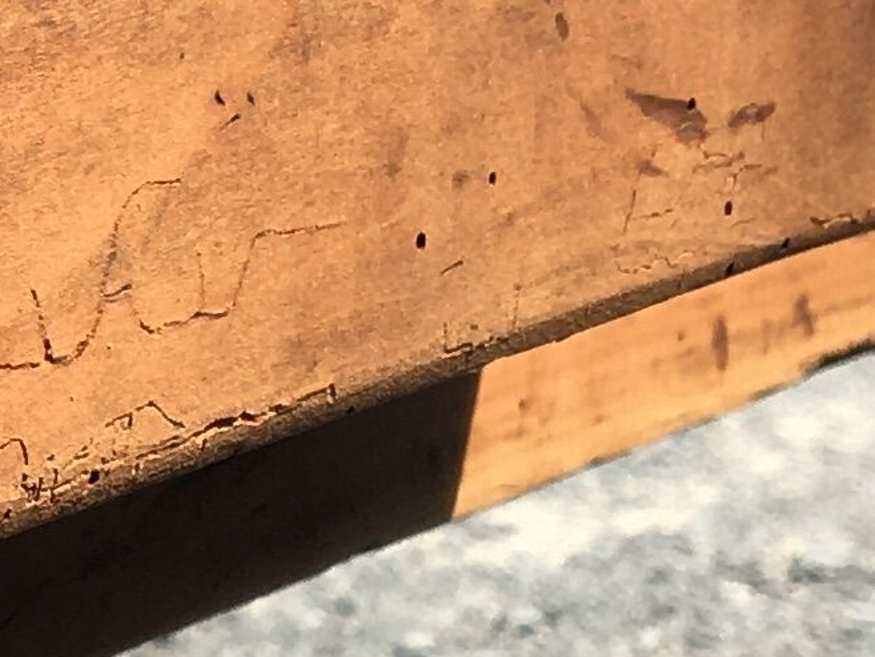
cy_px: 481
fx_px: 4500
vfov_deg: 8.3
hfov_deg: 10.5
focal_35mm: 178
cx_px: -657
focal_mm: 4.15
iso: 25
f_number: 2.2
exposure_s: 1/1241
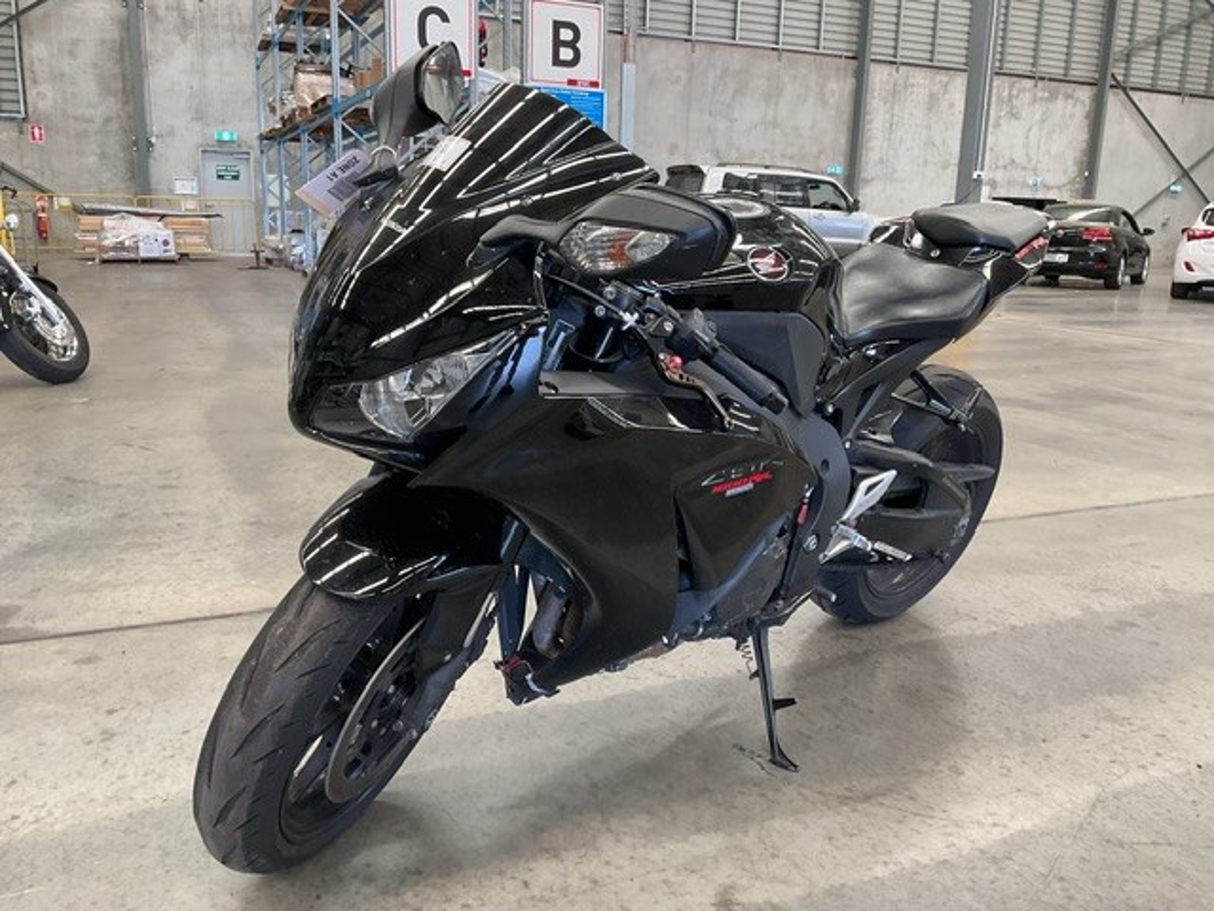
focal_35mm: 29
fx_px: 1017
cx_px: 607
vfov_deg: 48.2
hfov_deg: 61.7
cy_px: 456
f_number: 1.8
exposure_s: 1/50
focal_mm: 3
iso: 50
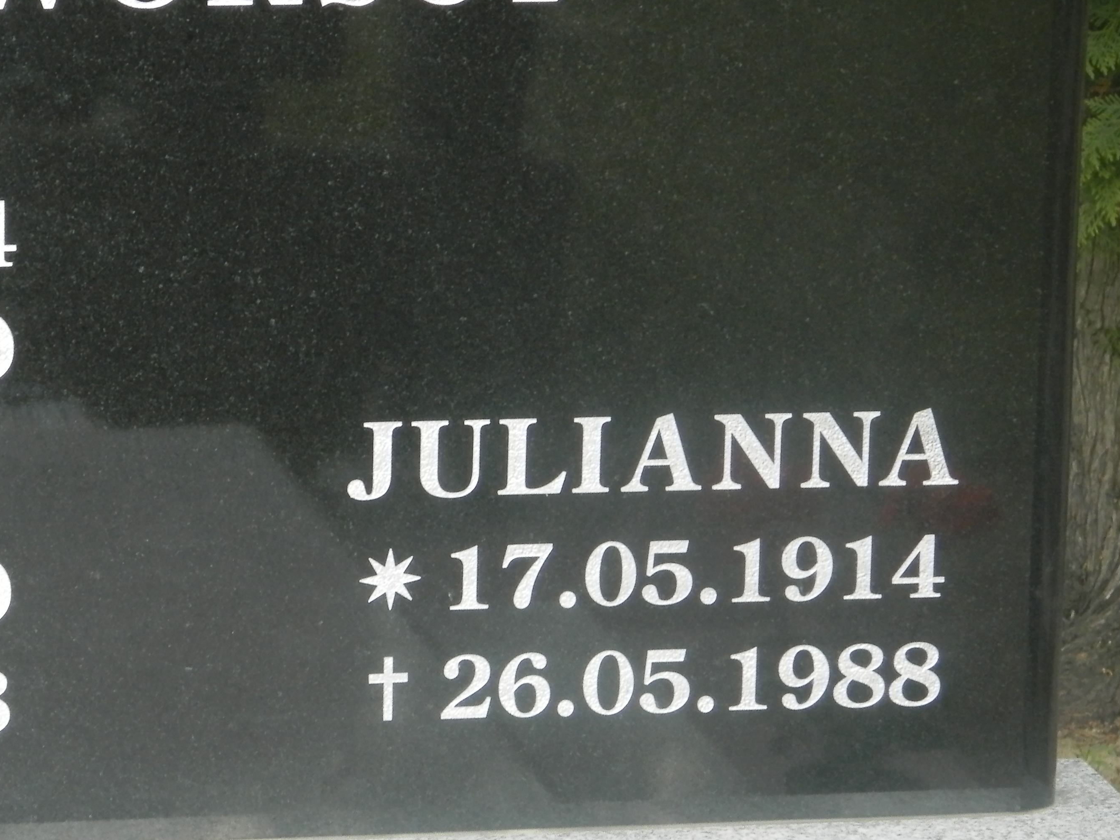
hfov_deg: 10.8
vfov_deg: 8.1
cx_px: 226
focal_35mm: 183
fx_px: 5921
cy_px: 327
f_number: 4.5
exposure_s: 1/60
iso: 200
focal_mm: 19
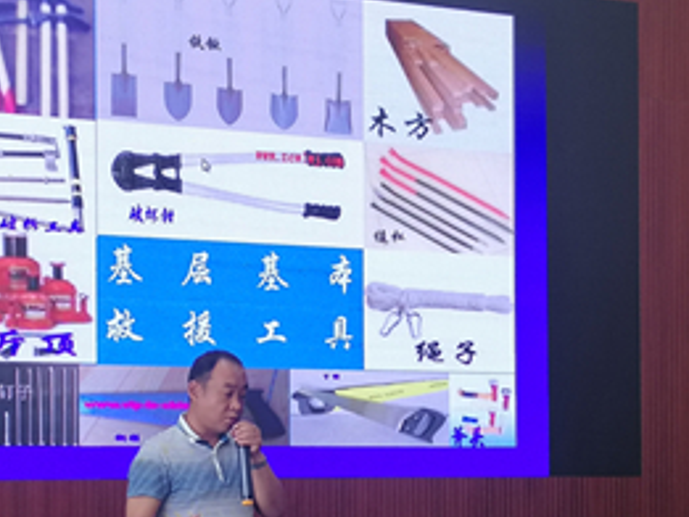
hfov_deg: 21.7
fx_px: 1792
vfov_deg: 16.3
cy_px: 417
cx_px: 388
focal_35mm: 90
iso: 64
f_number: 2.2
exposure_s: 1/50
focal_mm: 3.81
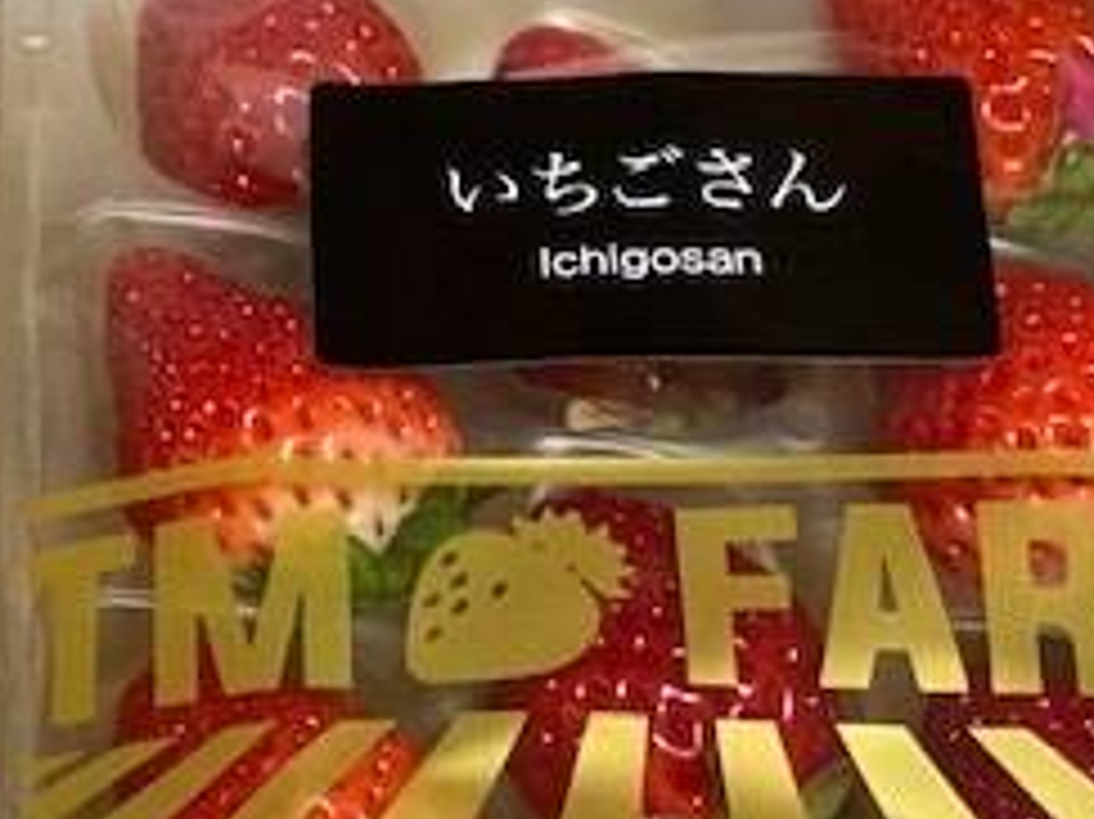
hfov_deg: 14.1
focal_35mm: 137
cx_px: -140
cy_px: 716
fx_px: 4328
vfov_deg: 10.8
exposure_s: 1/93
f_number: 2
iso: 250
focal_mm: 6
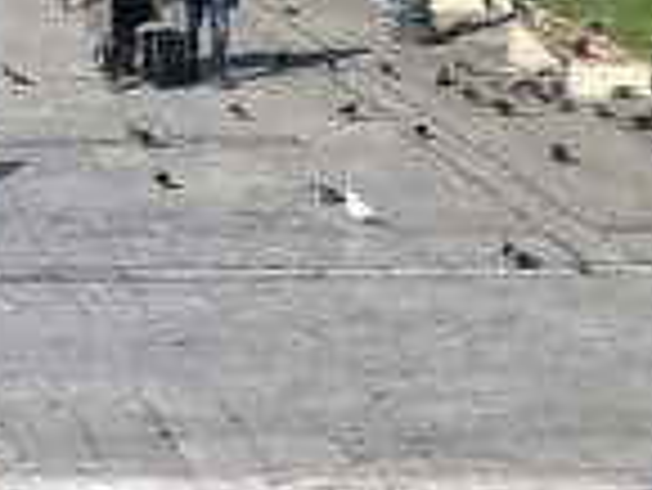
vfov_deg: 8.9
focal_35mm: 160
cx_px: -427
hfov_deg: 11.6
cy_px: -351
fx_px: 3016
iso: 25
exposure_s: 1/1570
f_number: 2.2
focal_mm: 4.15
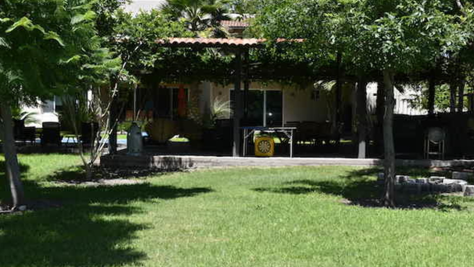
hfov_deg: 41.7
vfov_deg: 24.2
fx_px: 623
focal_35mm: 50
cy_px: 140
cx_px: 239
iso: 100
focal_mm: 31
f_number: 8
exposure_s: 1/200
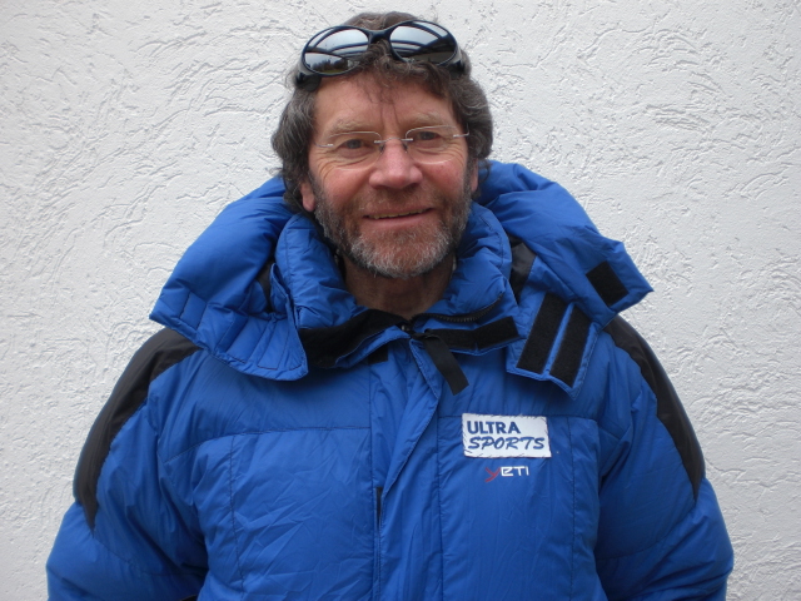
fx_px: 833
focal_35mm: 36
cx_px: 400
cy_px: 300
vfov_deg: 39.7
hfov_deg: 51.4
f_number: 3.1
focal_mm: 6.3
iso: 50
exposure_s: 1/60
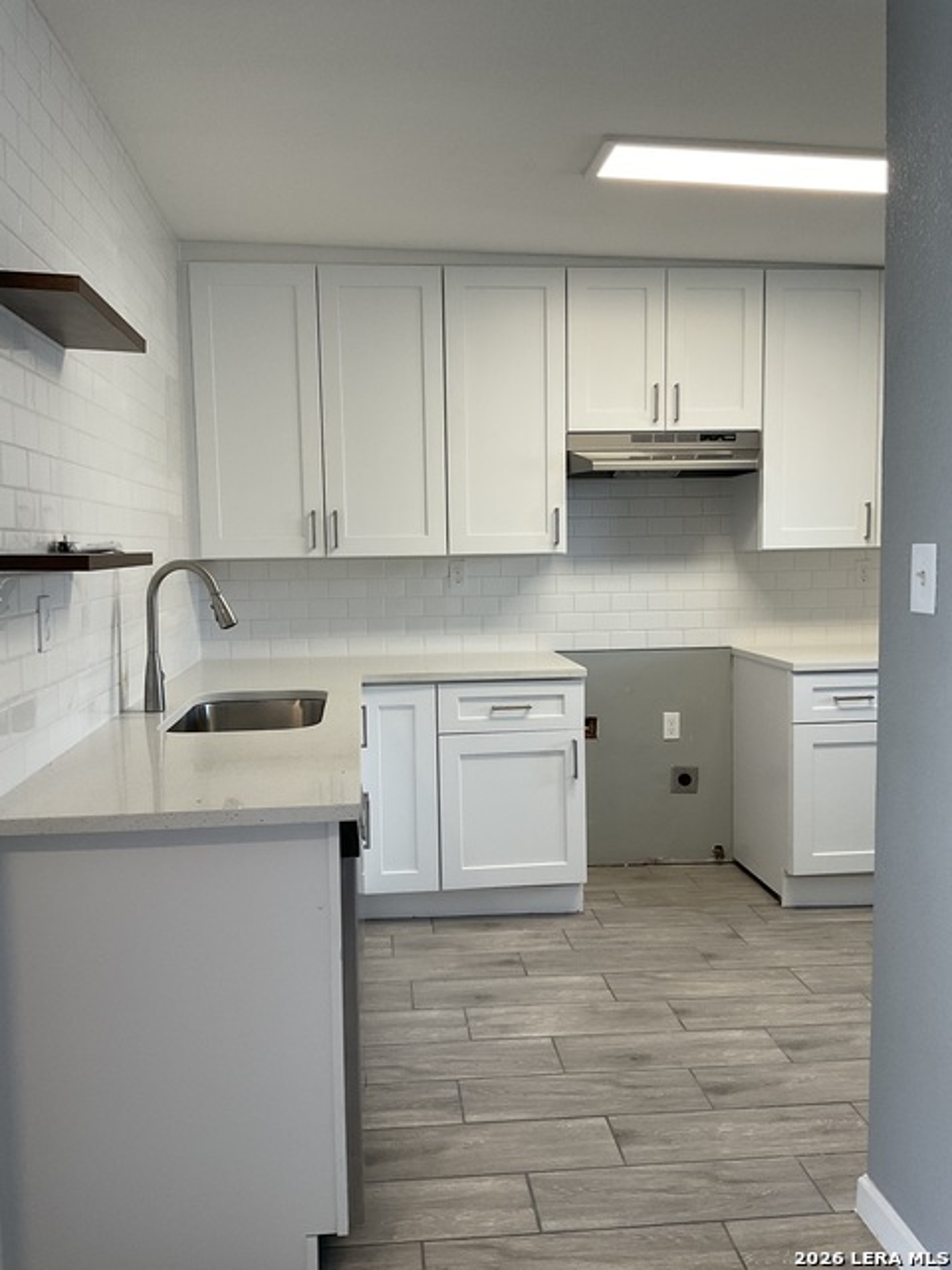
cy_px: 635
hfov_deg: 48.2
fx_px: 1063
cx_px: 476
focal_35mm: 29
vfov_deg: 61.7
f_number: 1.8
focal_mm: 3
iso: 64
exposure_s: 1/120
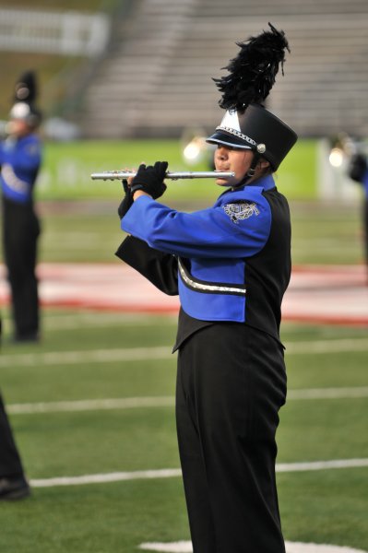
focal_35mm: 300
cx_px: 184
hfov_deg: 4.6
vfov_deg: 6.9
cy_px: 276
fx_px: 4608
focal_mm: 200
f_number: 2.8
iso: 200
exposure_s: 1/80
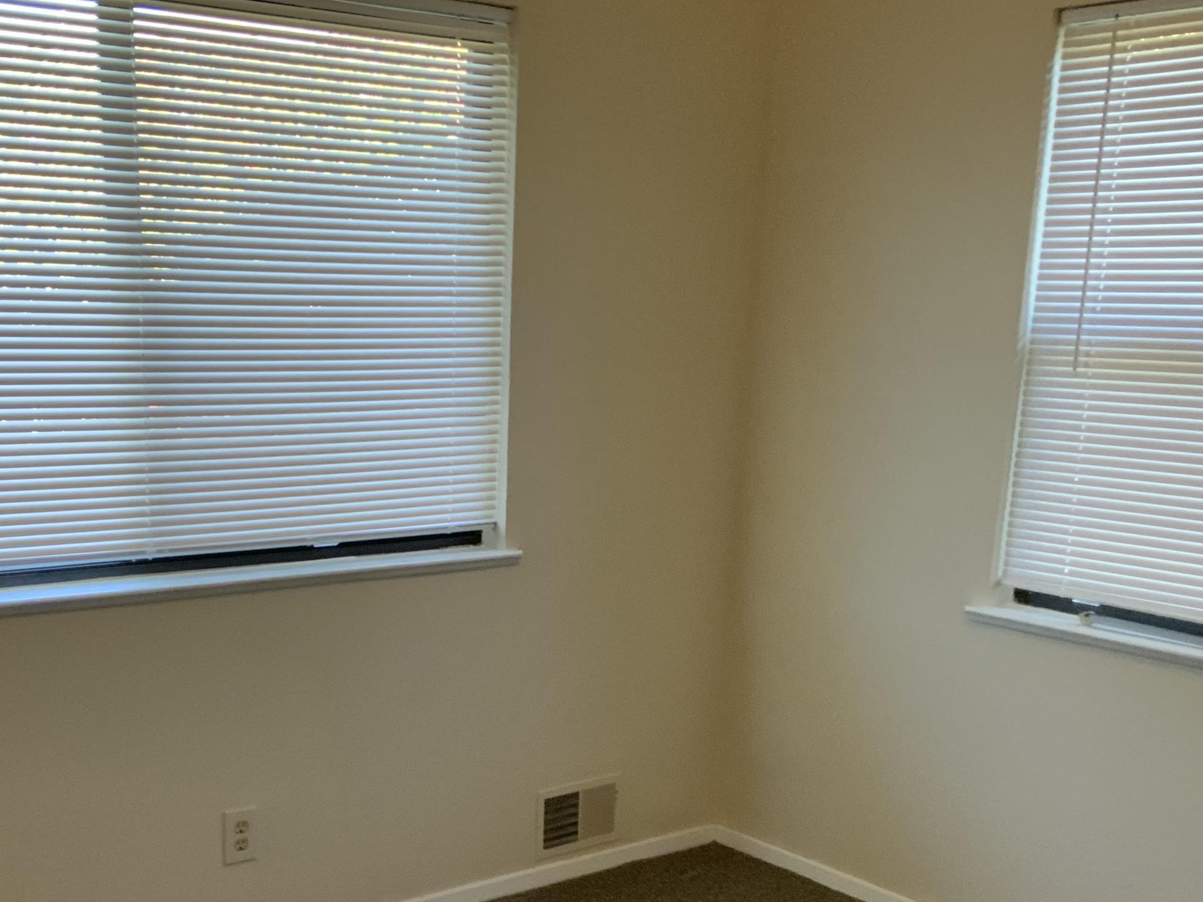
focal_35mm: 45
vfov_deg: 31.6
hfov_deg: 41.8
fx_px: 1564
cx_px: 451
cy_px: 684
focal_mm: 3
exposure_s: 1/60
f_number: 1.8
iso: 64
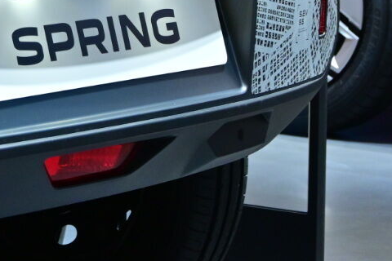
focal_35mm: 253
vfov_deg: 5.4
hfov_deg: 8.0
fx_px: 2755
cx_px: -103
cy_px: -132
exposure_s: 1/100
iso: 800
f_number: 6.3
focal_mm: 50
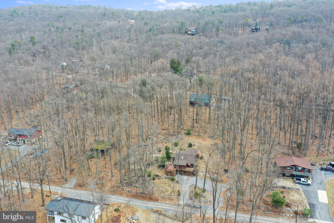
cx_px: 167
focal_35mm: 28
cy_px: 112
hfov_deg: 65.5
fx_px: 260
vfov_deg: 46.4
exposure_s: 1/100
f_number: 5
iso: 100
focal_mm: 10.26
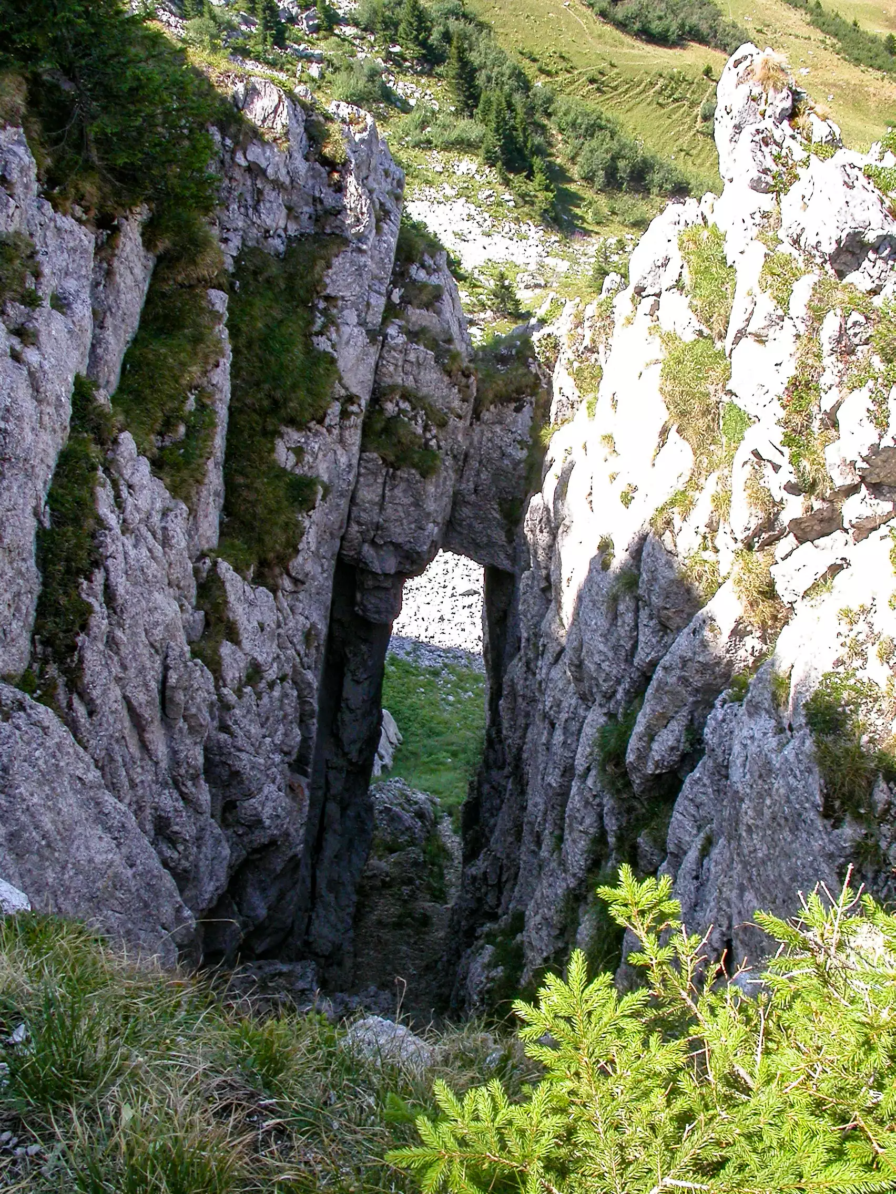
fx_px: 1311
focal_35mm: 38
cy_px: 597
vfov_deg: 49.0
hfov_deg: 37.7
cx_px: 448
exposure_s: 1/117
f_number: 6.7
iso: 100
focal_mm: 7.85
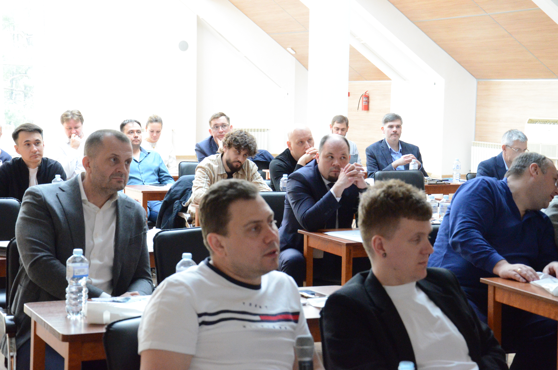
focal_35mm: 75
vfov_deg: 18.1
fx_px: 1160
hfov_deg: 27.0
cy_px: 185
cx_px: 279
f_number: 8
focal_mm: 50
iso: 5600
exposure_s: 1/160
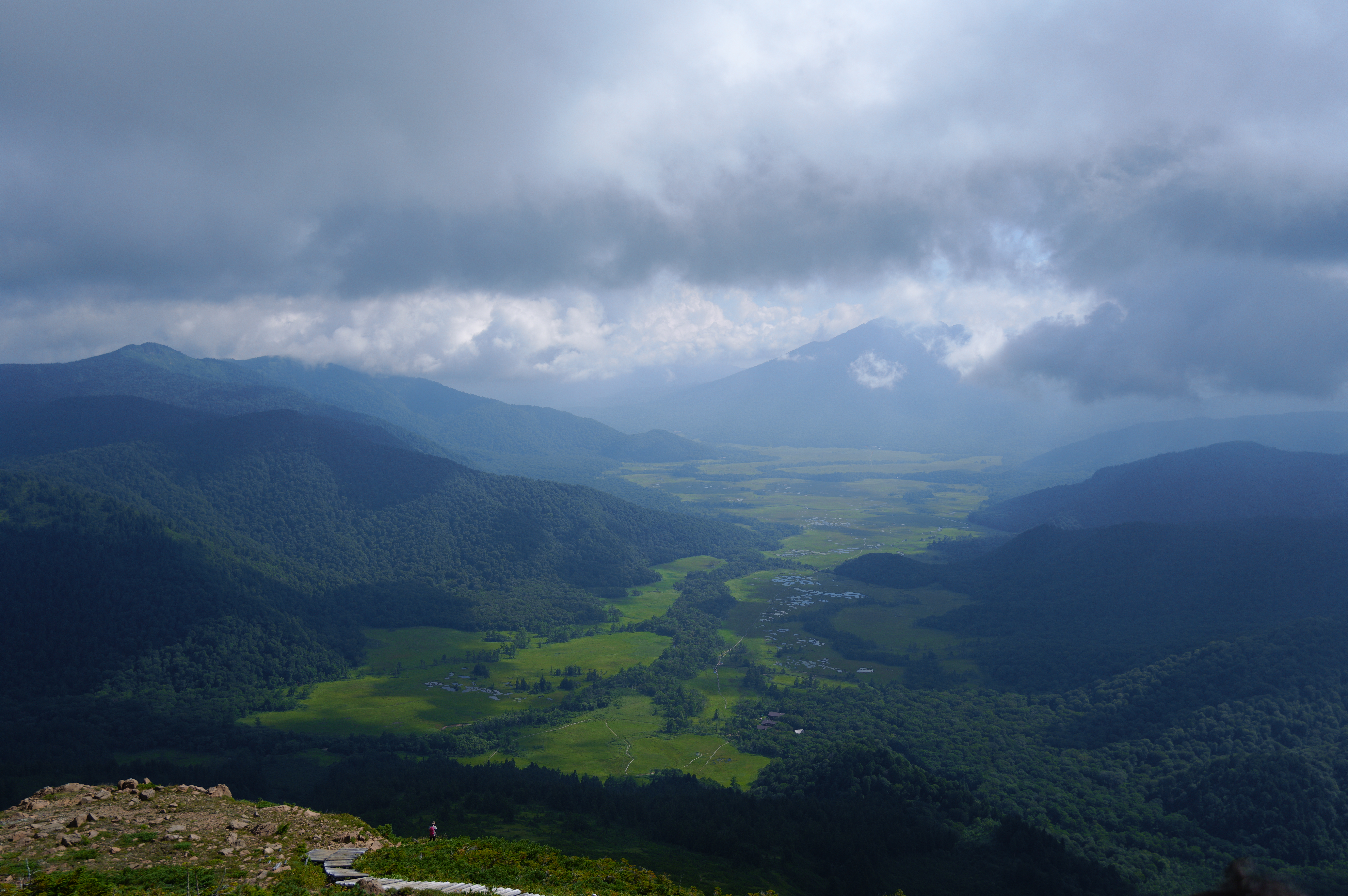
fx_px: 1160
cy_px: 448
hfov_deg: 60.3
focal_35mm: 31
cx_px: 674
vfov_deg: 42.2
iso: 100
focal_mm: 31.4
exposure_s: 1/1250
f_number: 4.4
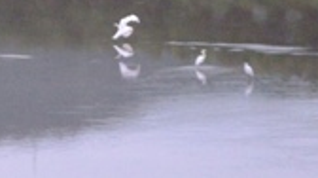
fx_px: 2451
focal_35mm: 291
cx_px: 6
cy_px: 62
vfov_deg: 4.2
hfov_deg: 7.4
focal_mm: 20
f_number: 6.5
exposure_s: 1/60
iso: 1000
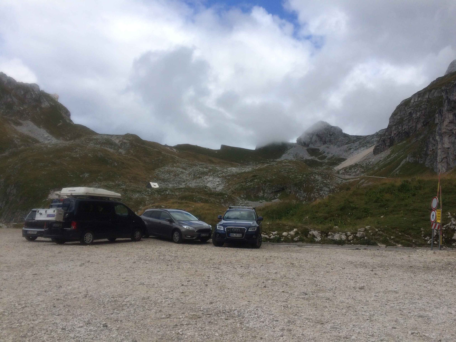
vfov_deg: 48.2
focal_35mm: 29
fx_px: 382
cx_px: 228
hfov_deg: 61.7
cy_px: 171
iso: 32
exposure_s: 1/2740
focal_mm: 4.15
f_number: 2.2
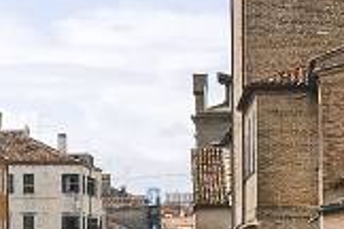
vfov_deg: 6.8
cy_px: 264
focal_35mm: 200
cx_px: 85
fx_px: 1916
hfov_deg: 10.2
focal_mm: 27
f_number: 11
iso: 200
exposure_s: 1/180
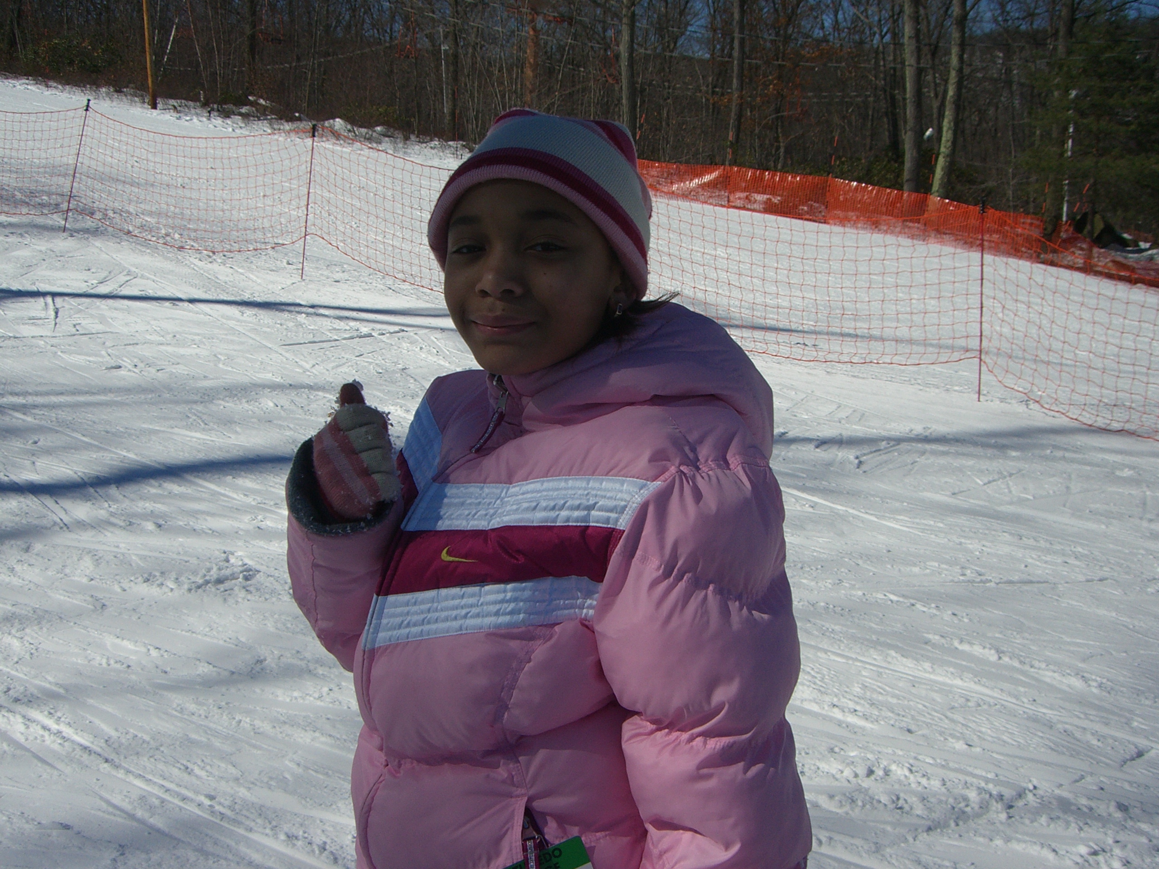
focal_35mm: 38
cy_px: 434
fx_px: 1272
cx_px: 580
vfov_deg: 37.7
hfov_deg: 49.0
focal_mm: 6.2
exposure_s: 1/2000
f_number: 4.3
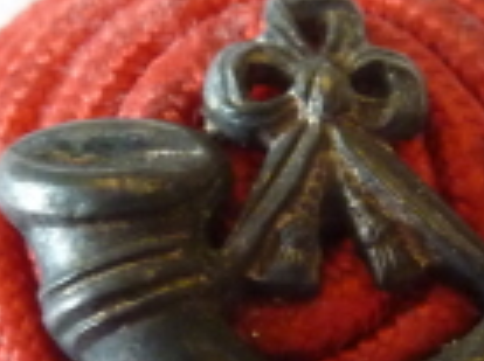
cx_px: 316
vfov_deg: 13.5
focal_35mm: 109
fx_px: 1521
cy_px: 284
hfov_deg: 18.0
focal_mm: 4.1
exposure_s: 1/20
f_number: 3.3
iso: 400
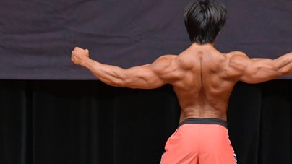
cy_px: 141
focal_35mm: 573
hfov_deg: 3.8
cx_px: 204
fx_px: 4435
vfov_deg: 2.1
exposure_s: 1/400
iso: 5000
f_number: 5.6
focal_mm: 190
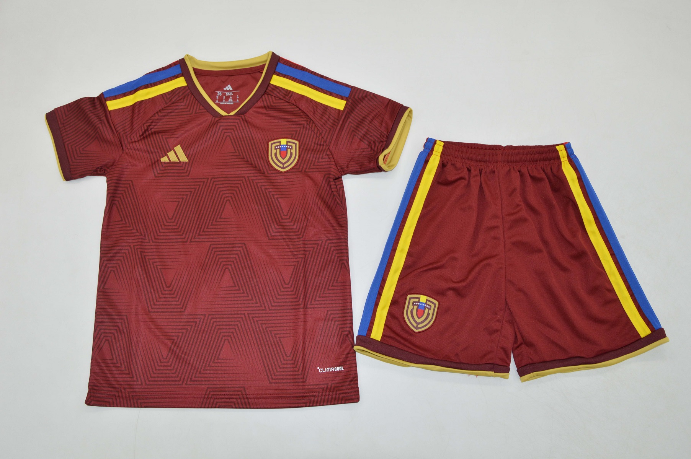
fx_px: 604
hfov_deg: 59.5
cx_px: 346
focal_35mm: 32
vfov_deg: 41.6
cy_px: 230
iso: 400
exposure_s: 1/200
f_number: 9
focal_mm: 21
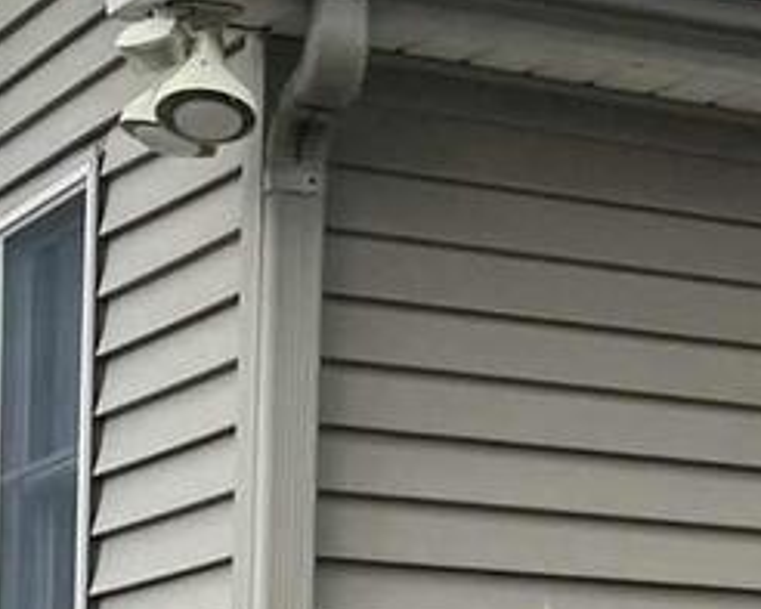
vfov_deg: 9.5
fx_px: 3605
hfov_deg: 10.7
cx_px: 1658
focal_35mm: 160
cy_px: 788
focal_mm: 3.99
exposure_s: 1/571
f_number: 1.8
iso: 32
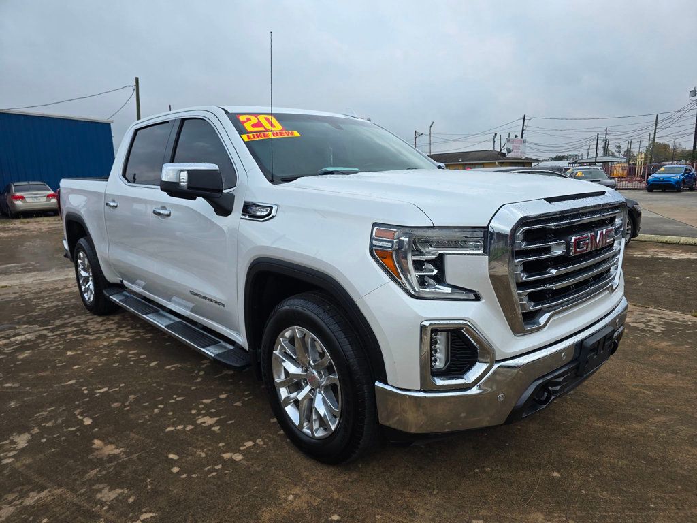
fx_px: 463
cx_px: 348
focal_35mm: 23
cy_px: 262
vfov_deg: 58.9
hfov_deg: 73.9
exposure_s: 1/180
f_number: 1.7
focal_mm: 6.3
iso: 16
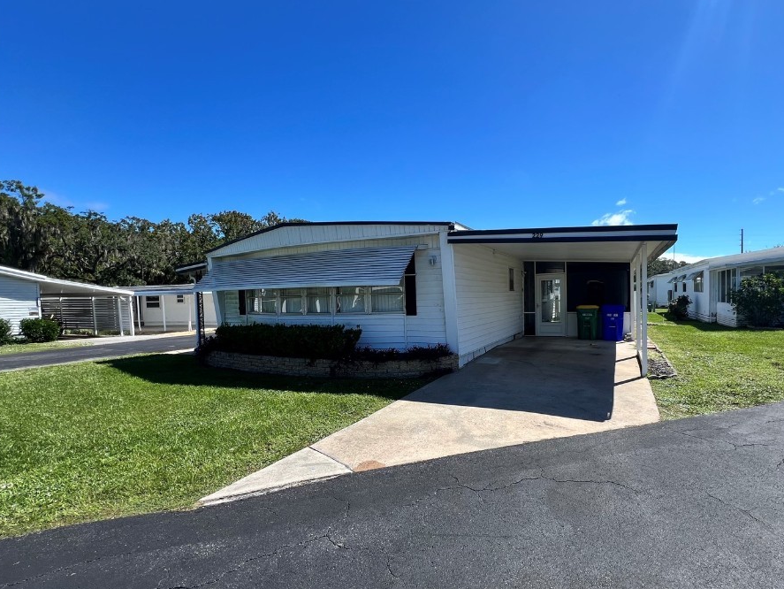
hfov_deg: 97.6
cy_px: 311
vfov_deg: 81.7
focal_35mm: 15
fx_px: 340
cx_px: 442
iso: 32
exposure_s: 1/1248
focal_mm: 1.57
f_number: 1.8
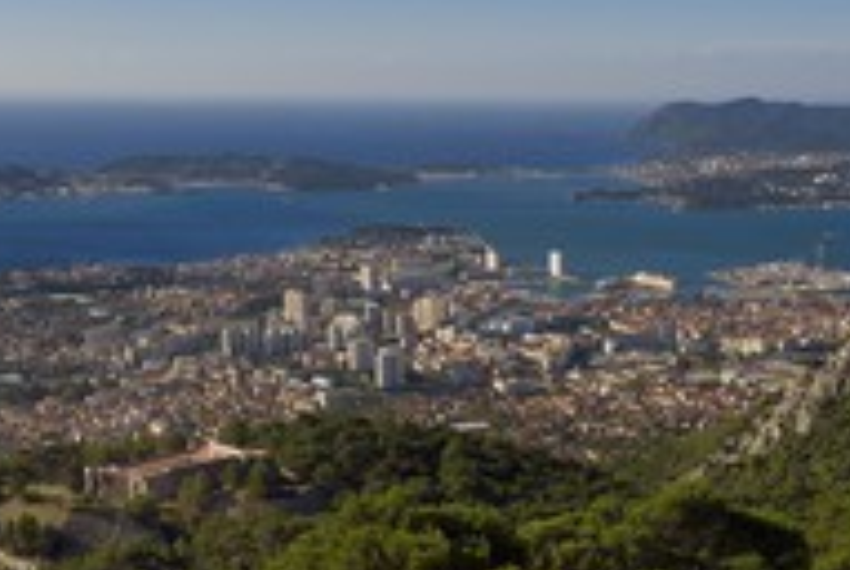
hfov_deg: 29.4
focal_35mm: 68
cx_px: 579
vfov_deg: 19.9
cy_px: 450
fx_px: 1608
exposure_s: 1/320
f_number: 11
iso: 200
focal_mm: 31
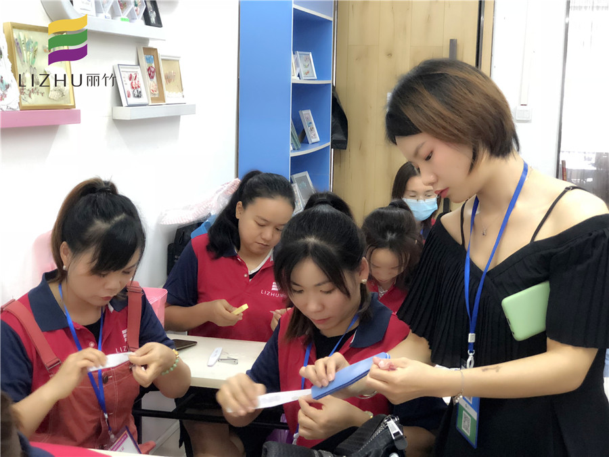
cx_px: 304
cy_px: 228
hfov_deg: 33.8
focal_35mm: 57
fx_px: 1003
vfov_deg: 25.7
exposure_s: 1/33
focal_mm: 6.6
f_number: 2.8
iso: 500
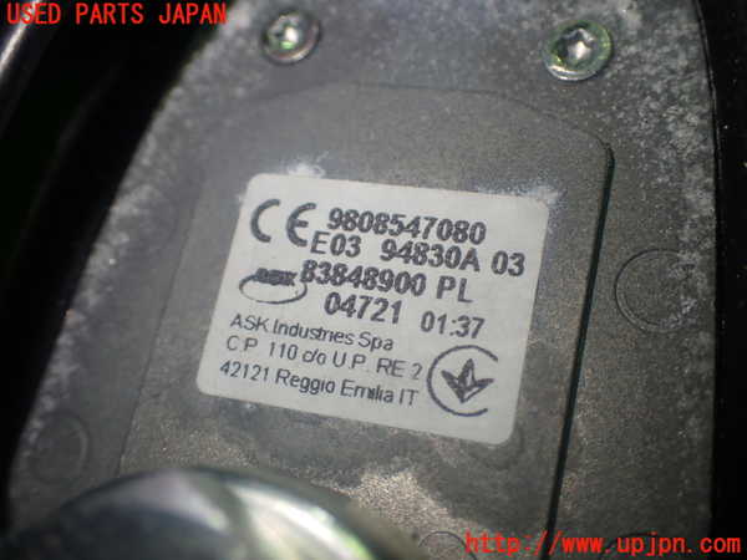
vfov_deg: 35.1
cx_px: 374
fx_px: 885
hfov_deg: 45.8
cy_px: 280
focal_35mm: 41
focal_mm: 7.31
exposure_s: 1/125
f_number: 2.8
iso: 100
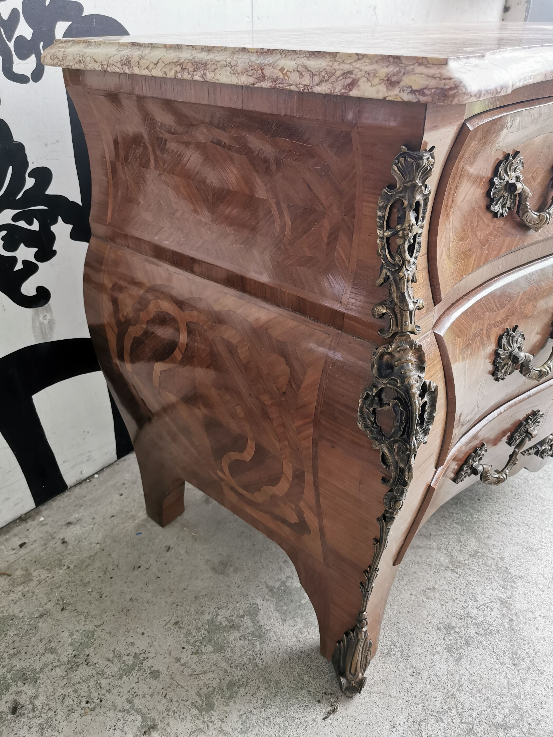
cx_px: 276
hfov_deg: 51.4
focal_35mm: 27
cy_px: 368
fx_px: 575
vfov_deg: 65.3
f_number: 1.6
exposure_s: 1/100
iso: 250
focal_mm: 5.56
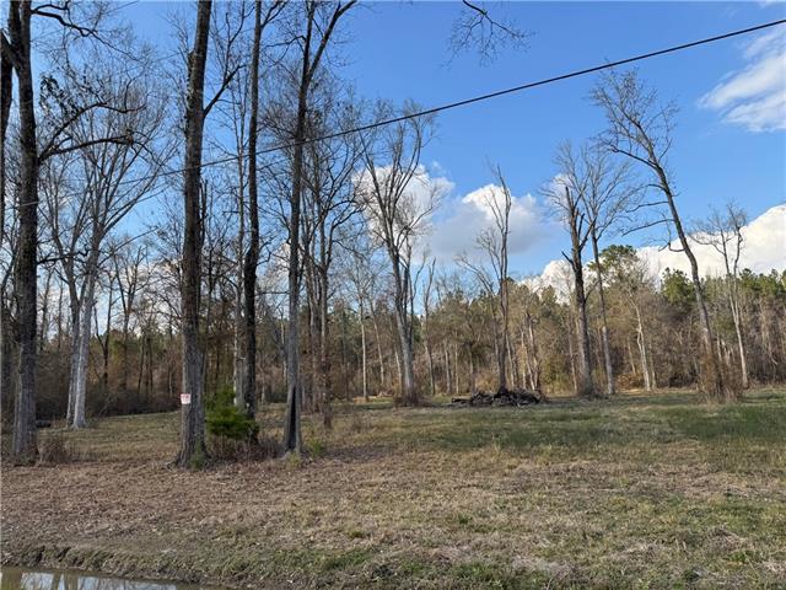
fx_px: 545
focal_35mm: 24
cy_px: 295
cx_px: 393
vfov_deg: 56.8
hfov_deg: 71.6
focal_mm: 6.76
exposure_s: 1/2833
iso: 80
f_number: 1.78
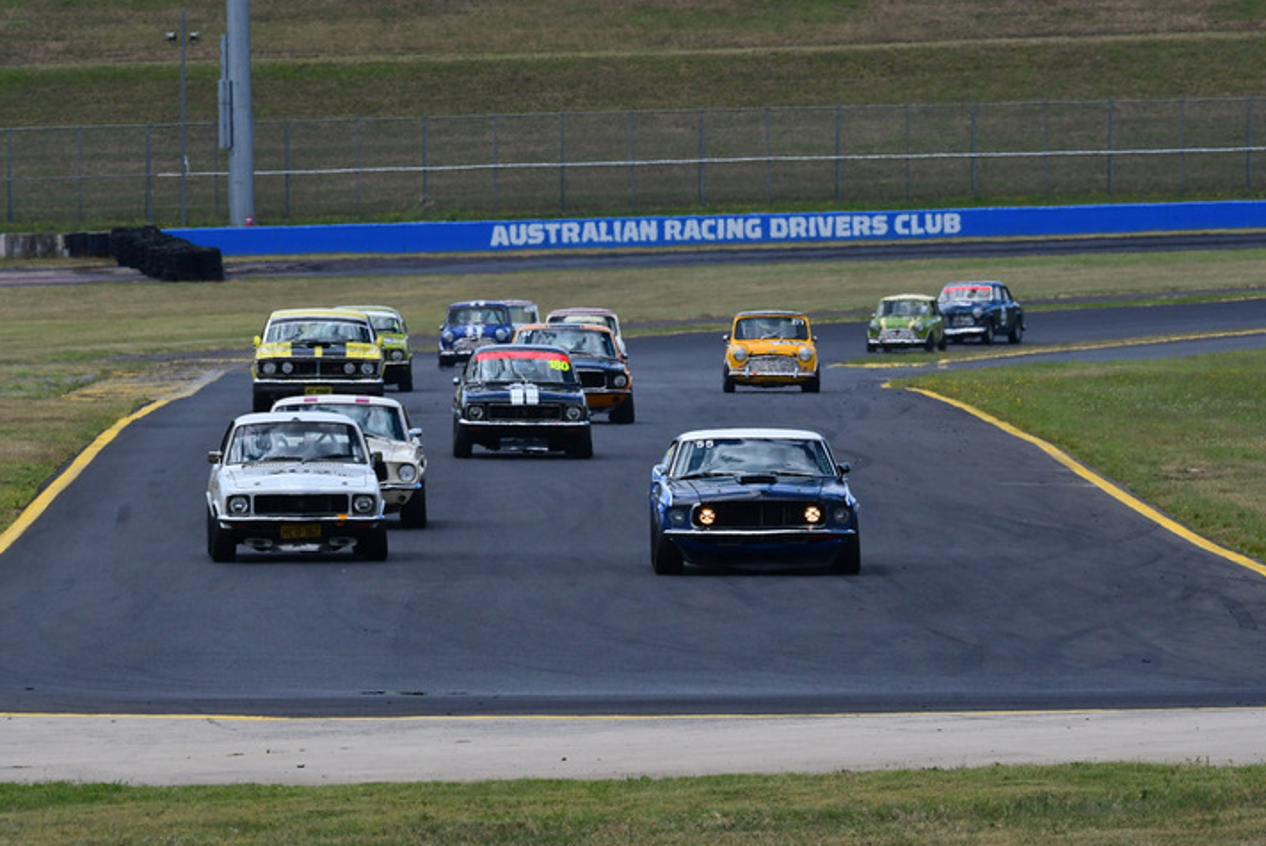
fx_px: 18970
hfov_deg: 3.8
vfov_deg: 2.6
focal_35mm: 539
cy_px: 377
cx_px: 695
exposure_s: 1/640
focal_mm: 320
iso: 640
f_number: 13
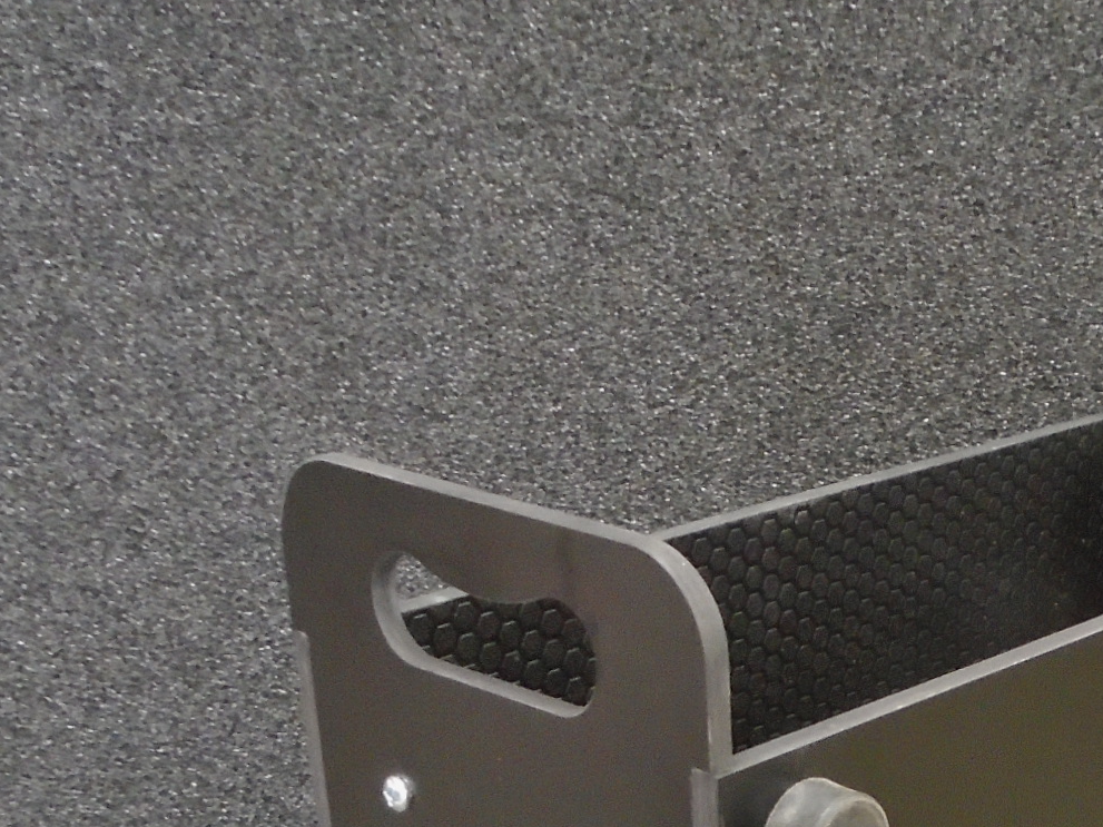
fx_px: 2166
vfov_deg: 20.0
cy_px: 1048
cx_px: 1026
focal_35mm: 68
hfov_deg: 27.4
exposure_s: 1/6
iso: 400
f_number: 3.2
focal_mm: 4.6
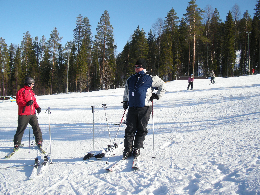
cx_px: 130
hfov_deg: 50.1
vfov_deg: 38.7
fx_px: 278
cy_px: 98
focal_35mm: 37
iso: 64
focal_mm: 7.9
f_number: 8
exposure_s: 1/140
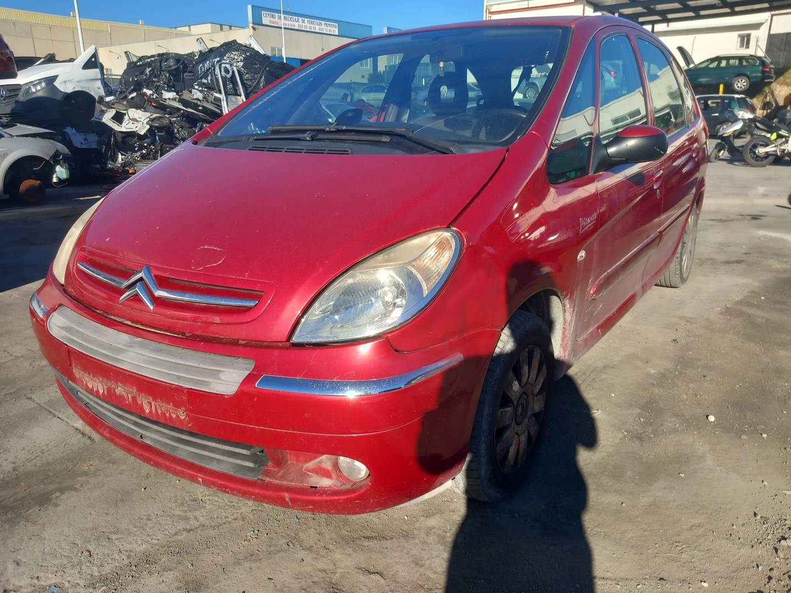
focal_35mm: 27
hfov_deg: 65.3
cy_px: 296
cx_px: 396
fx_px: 617
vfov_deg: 51.4
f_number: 1.8
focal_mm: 4
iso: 20
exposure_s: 1/284
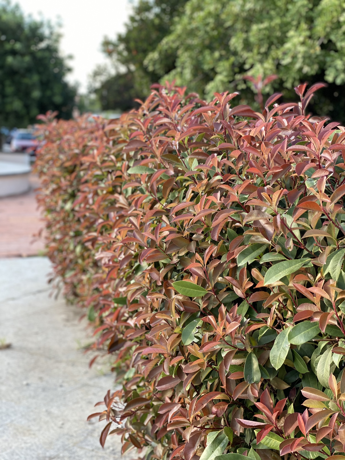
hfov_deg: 28.0
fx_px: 691
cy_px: 230
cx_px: 172
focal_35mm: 52
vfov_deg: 36.8
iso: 40
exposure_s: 1/122
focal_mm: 6
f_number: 2
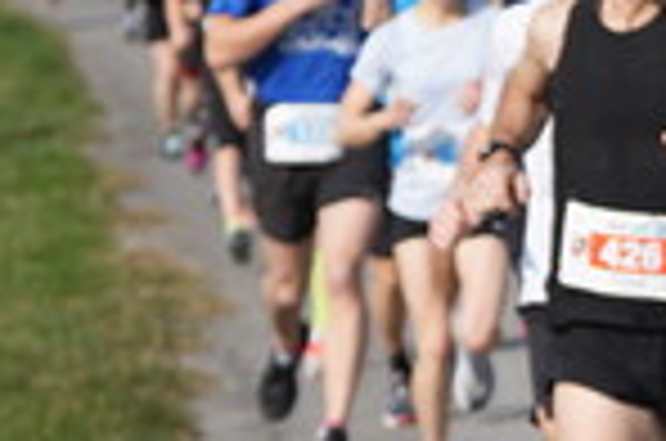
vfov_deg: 3.0
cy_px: 500
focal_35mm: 455
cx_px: 1832
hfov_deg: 4.4
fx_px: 8399
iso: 100
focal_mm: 70
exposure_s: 1/1250
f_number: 3.5
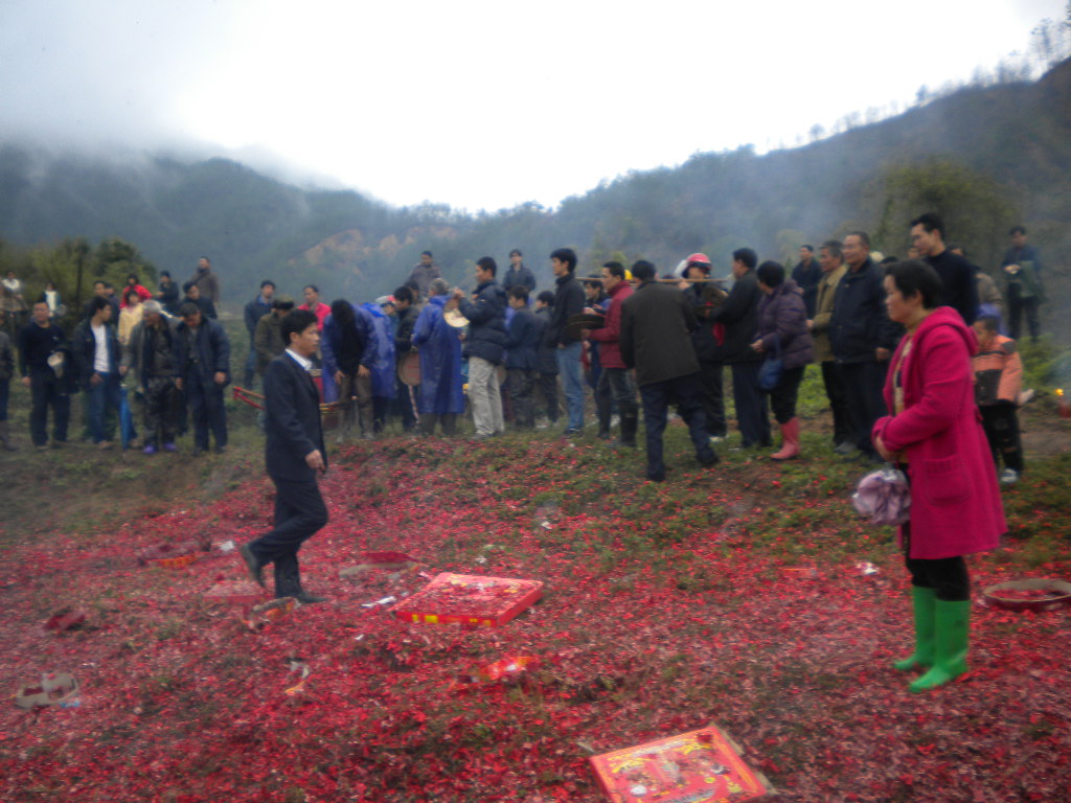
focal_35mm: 35
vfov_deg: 40.7
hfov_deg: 52.6
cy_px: 402
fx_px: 1083
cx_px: 536
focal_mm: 6.3
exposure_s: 1/196
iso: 80
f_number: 3.1
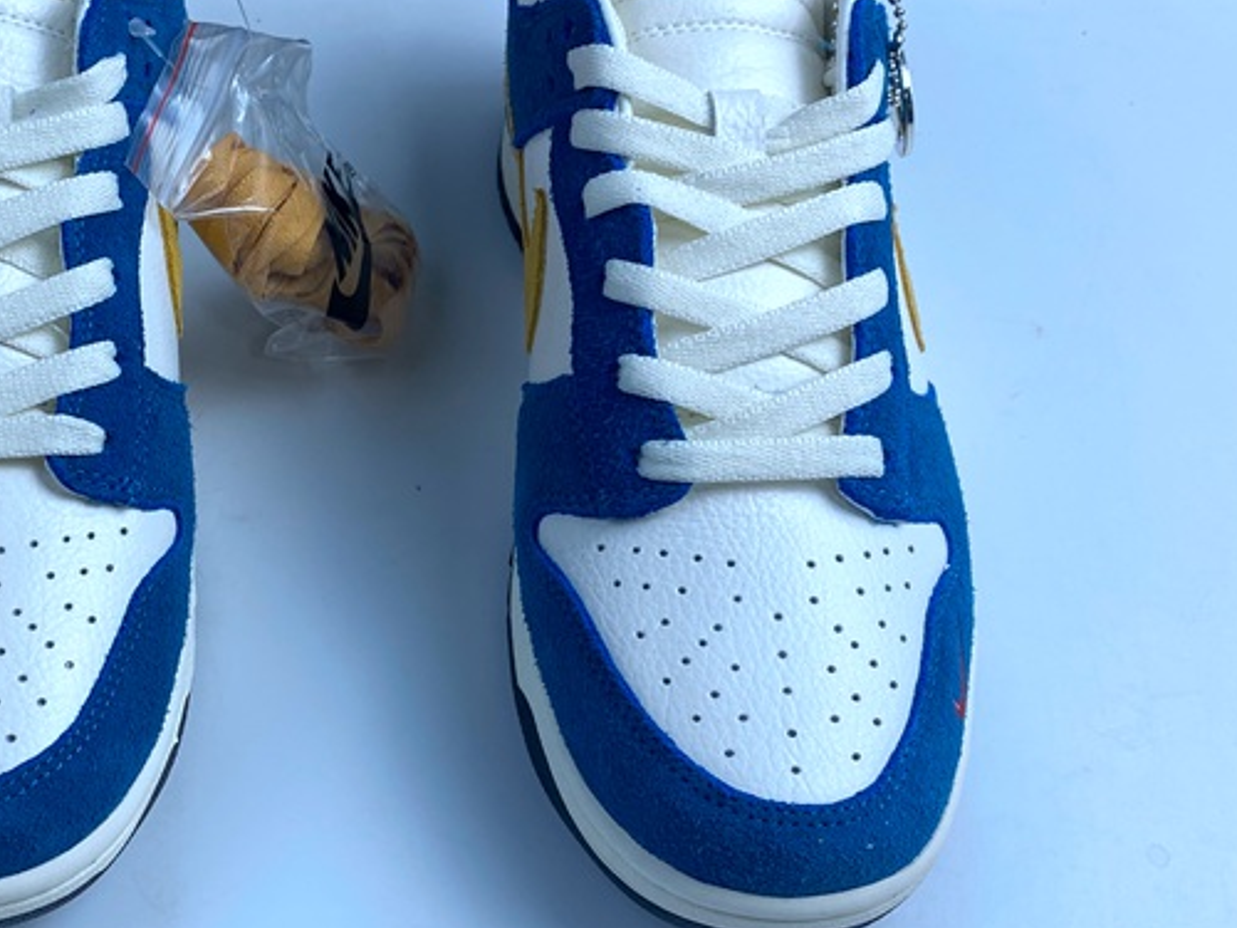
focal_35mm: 52
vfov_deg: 28.0
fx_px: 1858
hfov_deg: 36.1
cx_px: 332
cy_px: 502
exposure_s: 1/105
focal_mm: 4.25
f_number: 1.8
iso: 32
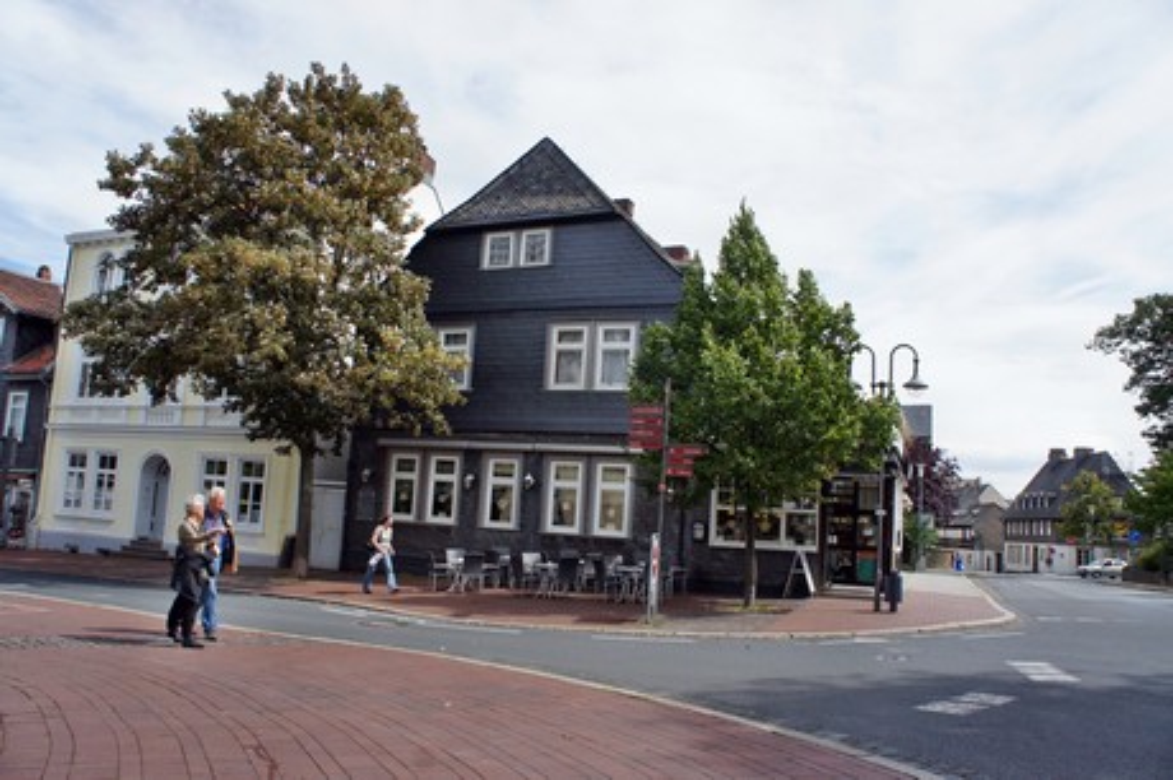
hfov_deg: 67.4
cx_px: 586
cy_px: 390
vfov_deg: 47.9
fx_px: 879
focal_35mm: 27
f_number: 7.1
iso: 200
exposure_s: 1/320
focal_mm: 18
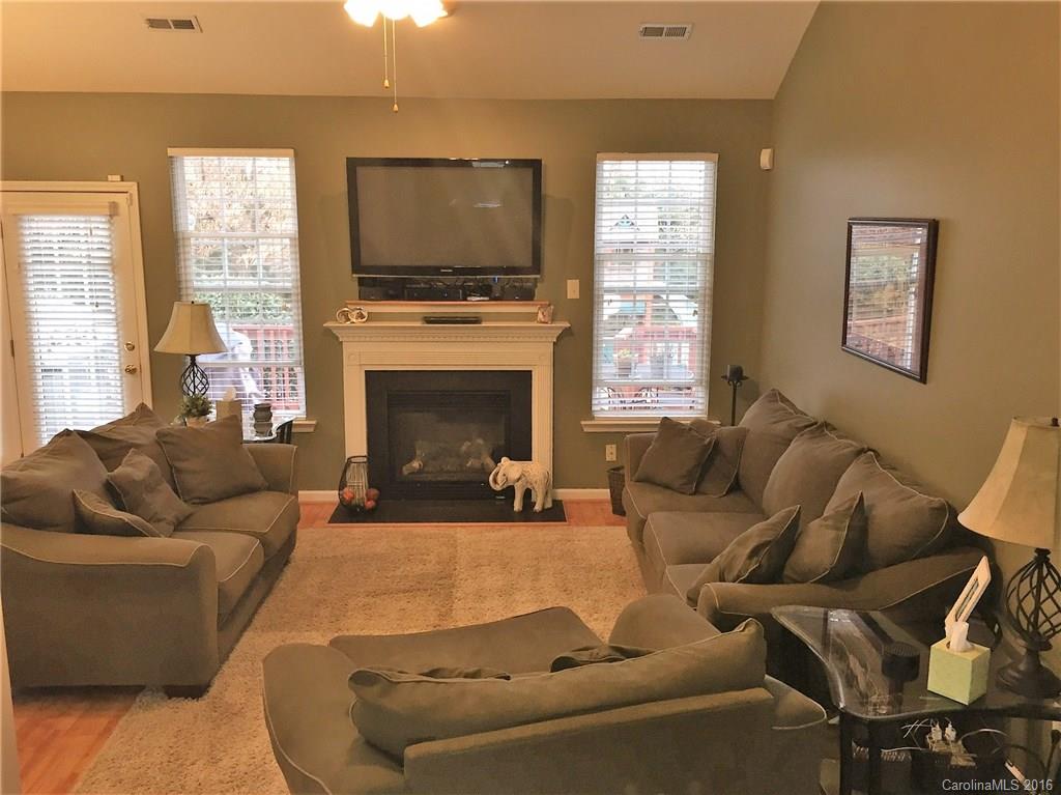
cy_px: 398
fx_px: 888
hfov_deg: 61.7
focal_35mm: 29
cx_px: 530
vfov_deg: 48.2
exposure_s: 1/30
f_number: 2.2
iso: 80
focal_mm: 4.15
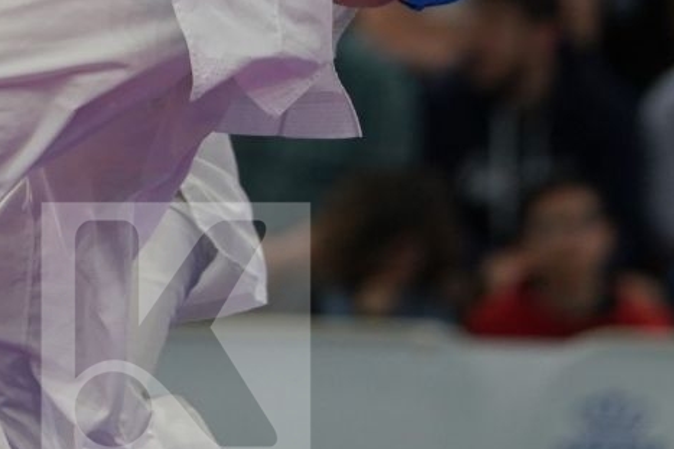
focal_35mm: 771
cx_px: 176
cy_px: -179
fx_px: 14429
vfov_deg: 1.8
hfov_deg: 2.7
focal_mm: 200
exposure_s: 1/1000
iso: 1250
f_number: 2.8
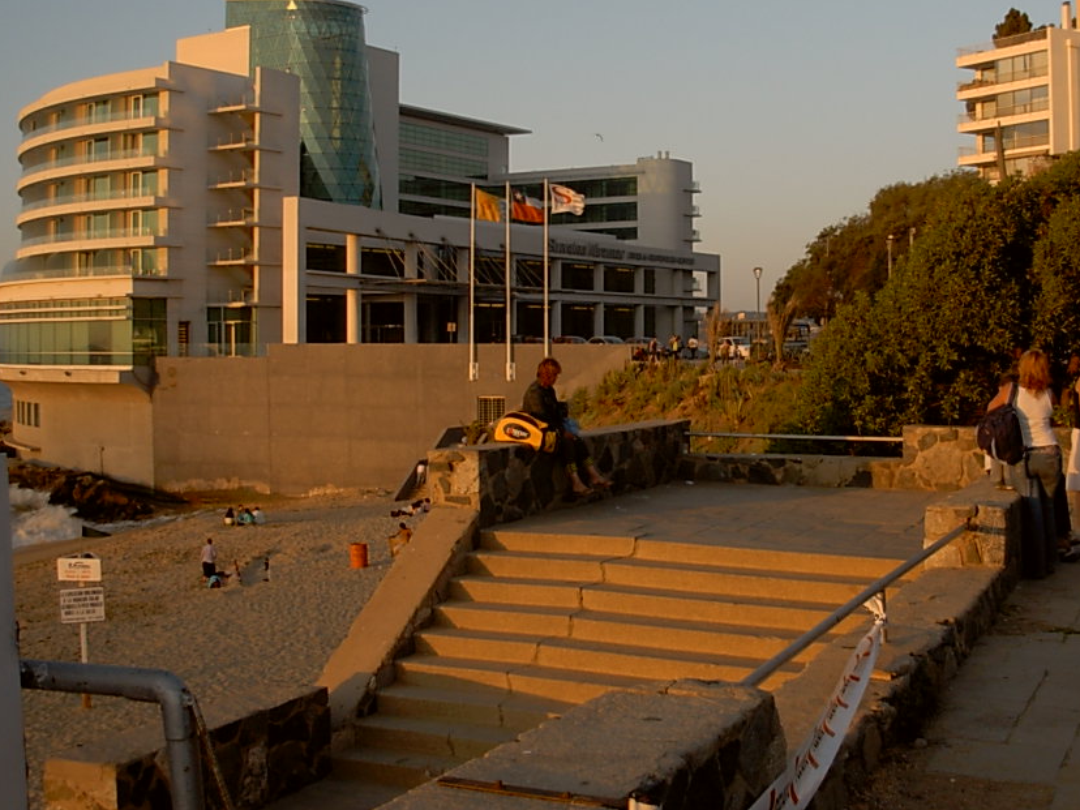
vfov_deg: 30.8
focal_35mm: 47
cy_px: 352
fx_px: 1466
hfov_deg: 40.2
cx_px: 656
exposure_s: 1/332
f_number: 2.9
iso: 50
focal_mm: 6.3
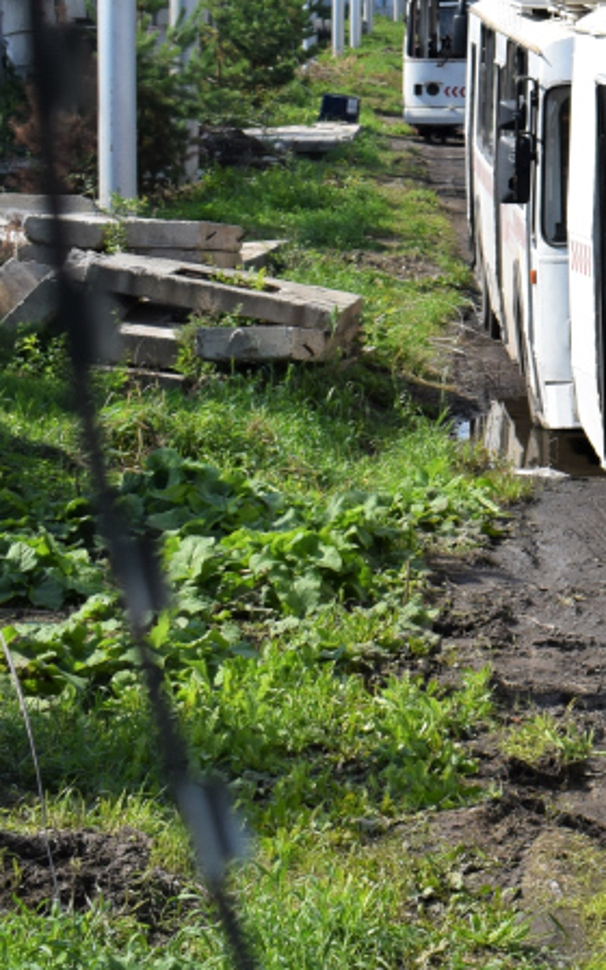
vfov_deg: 15.5
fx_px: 3514
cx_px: 1294
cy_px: 112
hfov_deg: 9.1
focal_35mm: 133
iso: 200
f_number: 10
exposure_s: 1/400
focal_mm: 30
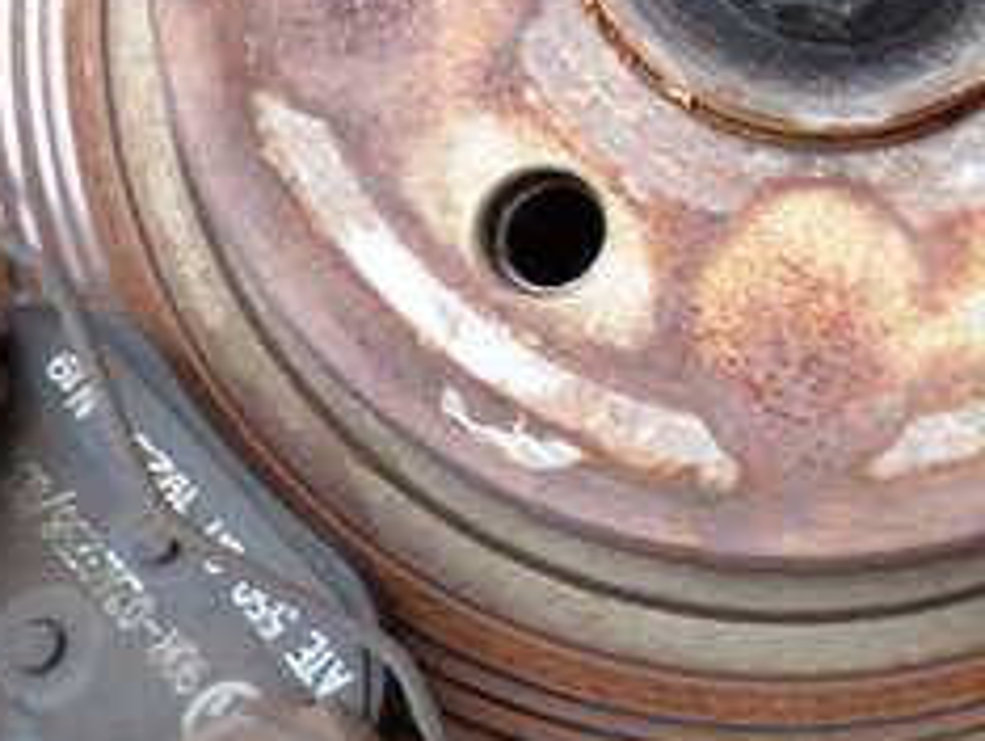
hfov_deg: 27.5
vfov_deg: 21.3
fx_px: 1823
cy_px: -156
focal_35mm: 64
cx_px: 1103
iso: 200
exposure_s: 1/60
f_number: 2
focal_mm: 4.5
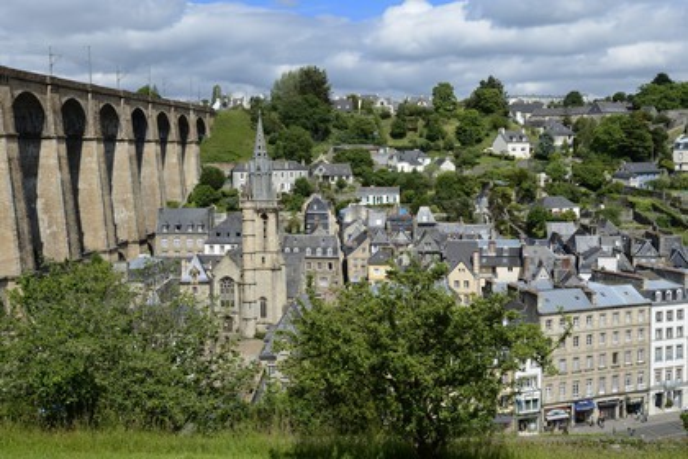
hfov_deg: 48.5
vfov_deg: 33.4
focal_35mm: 40
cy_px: 230
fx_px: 764
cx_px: 344
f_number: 13
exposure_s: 1/200
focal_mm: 40
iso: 200
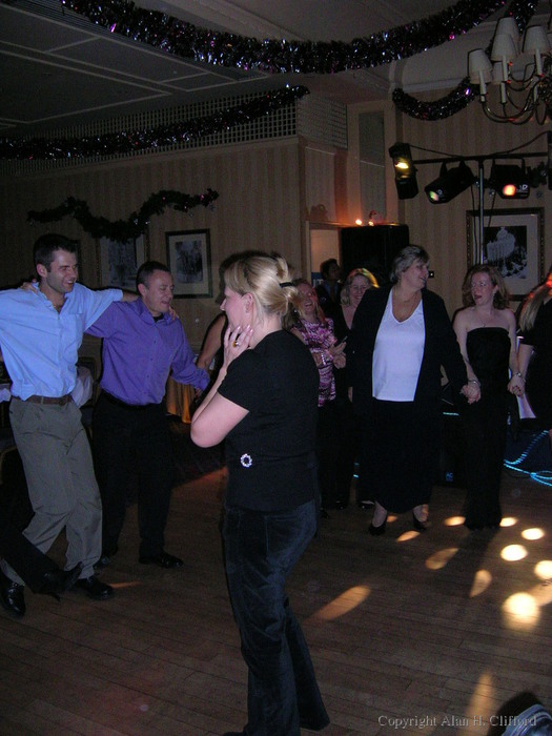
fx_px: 744
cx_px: 276
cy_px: 368
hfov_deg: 40.7
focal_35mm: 35
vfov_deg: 52.6
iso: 200
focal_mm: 5.4
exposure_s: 1/60
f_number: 2.8
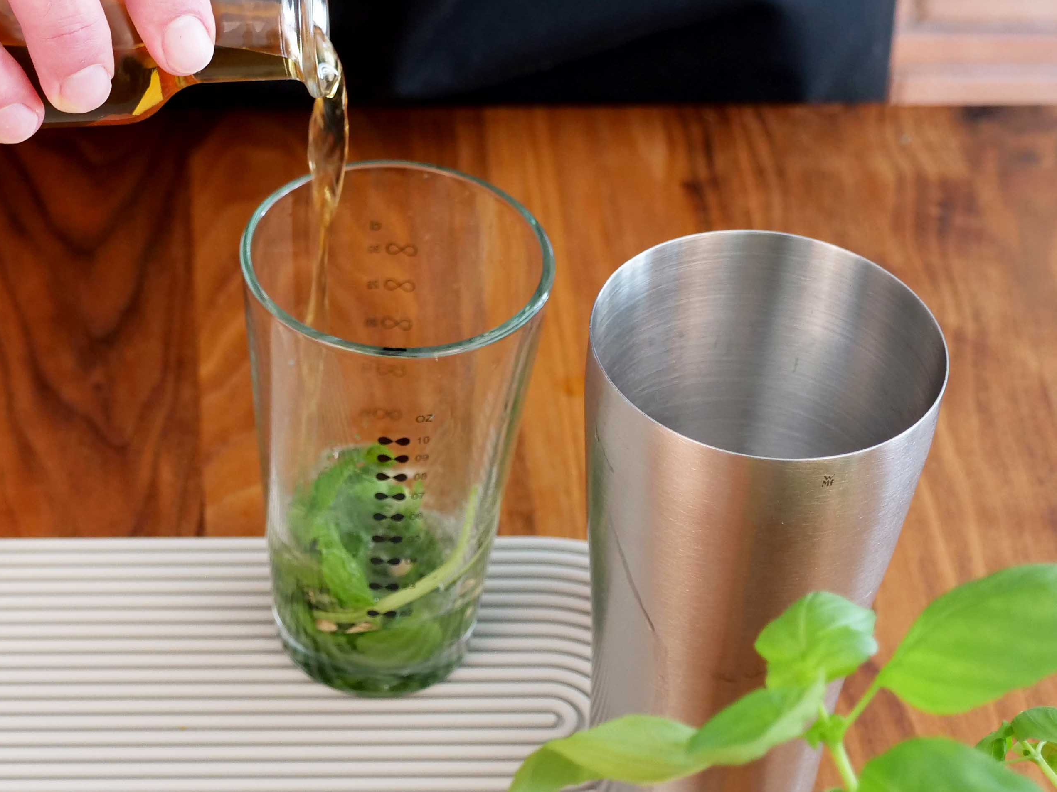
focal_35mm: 106
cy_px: 209
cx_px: 175
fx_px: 3237
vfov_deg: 13.9
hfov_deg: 18.3
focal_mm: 26
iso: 500
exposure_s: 1/60
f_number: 2.8
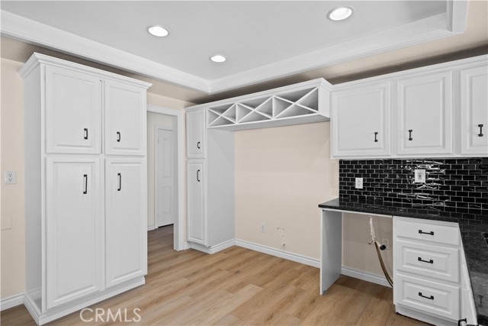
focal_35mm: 18
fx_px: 244
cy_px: 163
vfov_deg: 67.4
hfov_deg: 90.0
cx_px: 244
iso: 800
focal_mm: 18
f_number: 5
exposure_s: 1/160
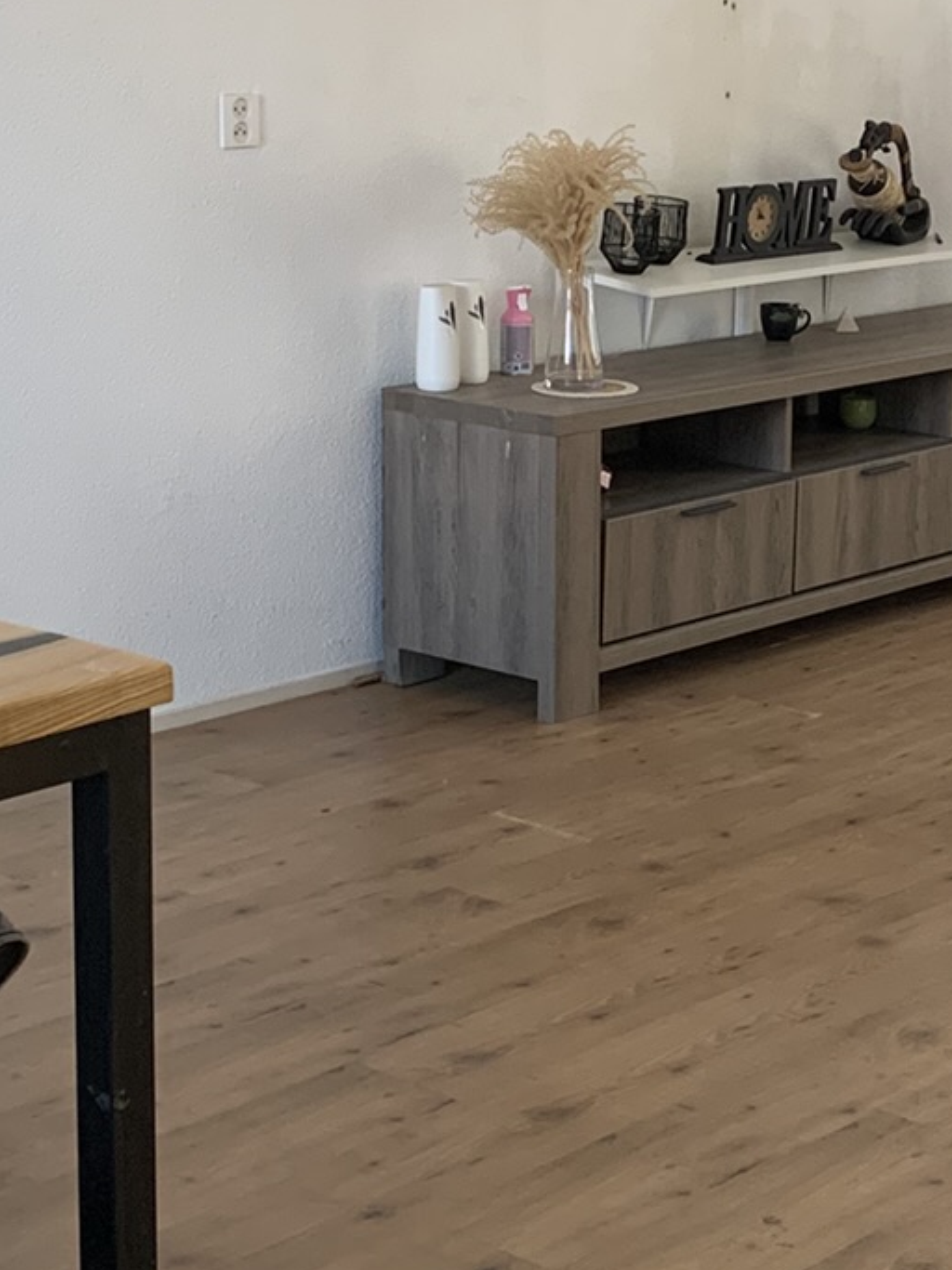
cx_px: 770
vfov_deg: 24.9
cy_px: 463
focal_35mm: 78
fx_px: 2861
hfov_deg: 18.7
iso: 125
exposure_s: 1/60
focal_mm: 4.25
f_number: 1.8
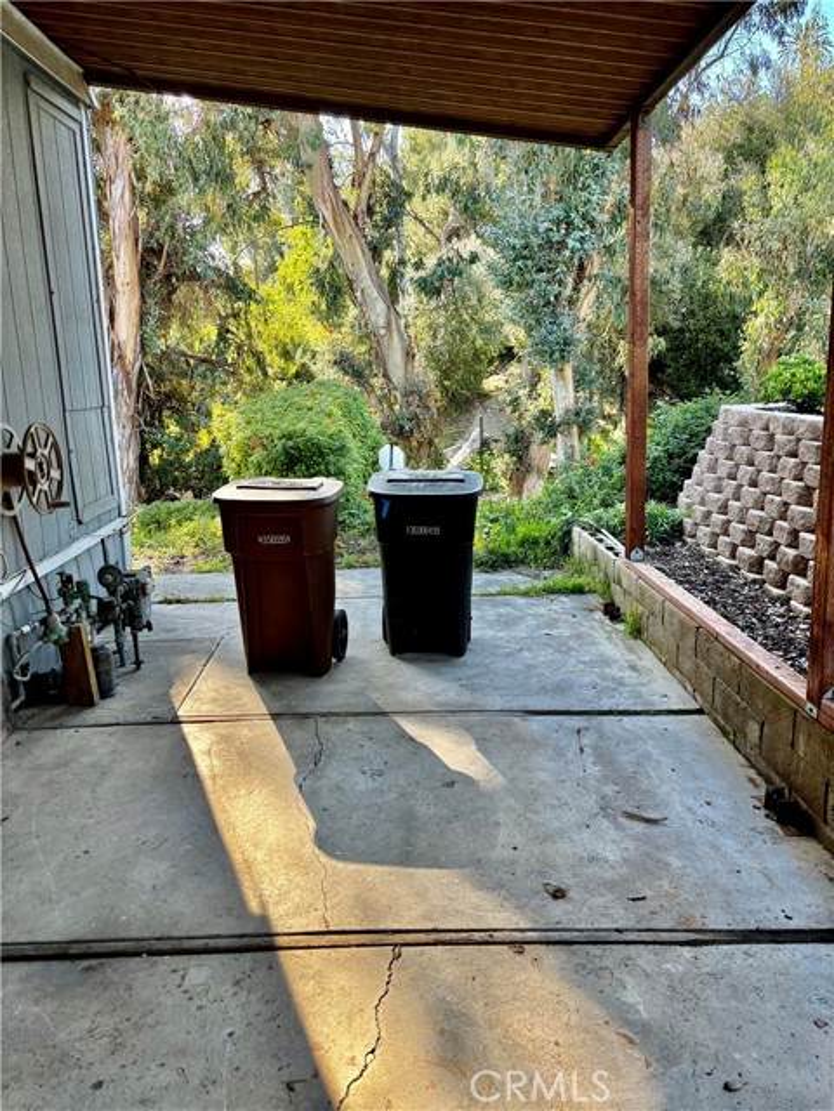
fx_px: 835
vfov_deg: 67.3
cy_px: 556
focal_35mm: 26
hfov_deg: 53.1
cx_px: 417
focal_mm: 5.96
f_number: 1.6
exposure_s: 1/168
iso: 40
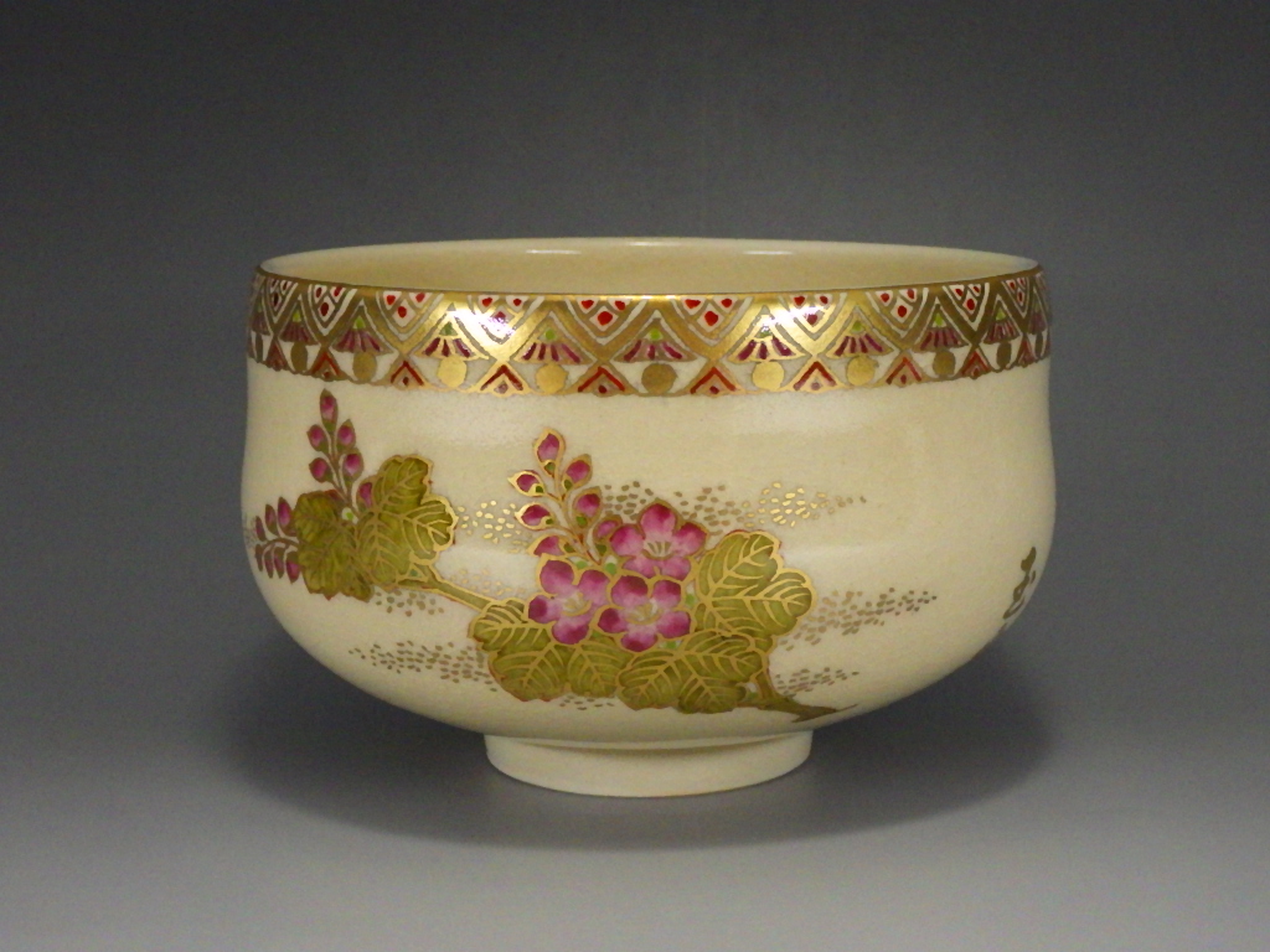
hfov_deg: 31.2
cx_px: 635
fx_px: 2275
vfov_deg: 23.7
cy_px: 476
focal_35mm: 62
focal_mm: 11.1
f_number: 4.6
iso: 400
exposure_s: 1/60
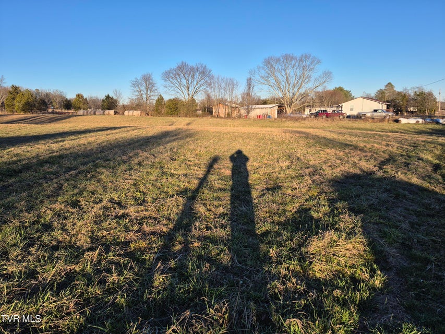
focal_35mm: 23
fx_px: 296
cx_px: 222
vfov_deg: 58.9
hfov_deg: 73.9
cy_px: 167
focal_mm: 5.4
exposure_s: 1/950
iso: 25
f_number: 1.8
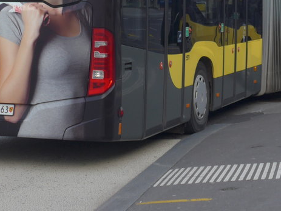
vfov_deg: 11.4
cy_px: -46
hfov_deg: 15.4
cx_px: 220
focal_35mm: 127
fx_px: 1031
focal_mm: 10.1
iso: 80
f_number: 3.2
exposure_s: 1/160
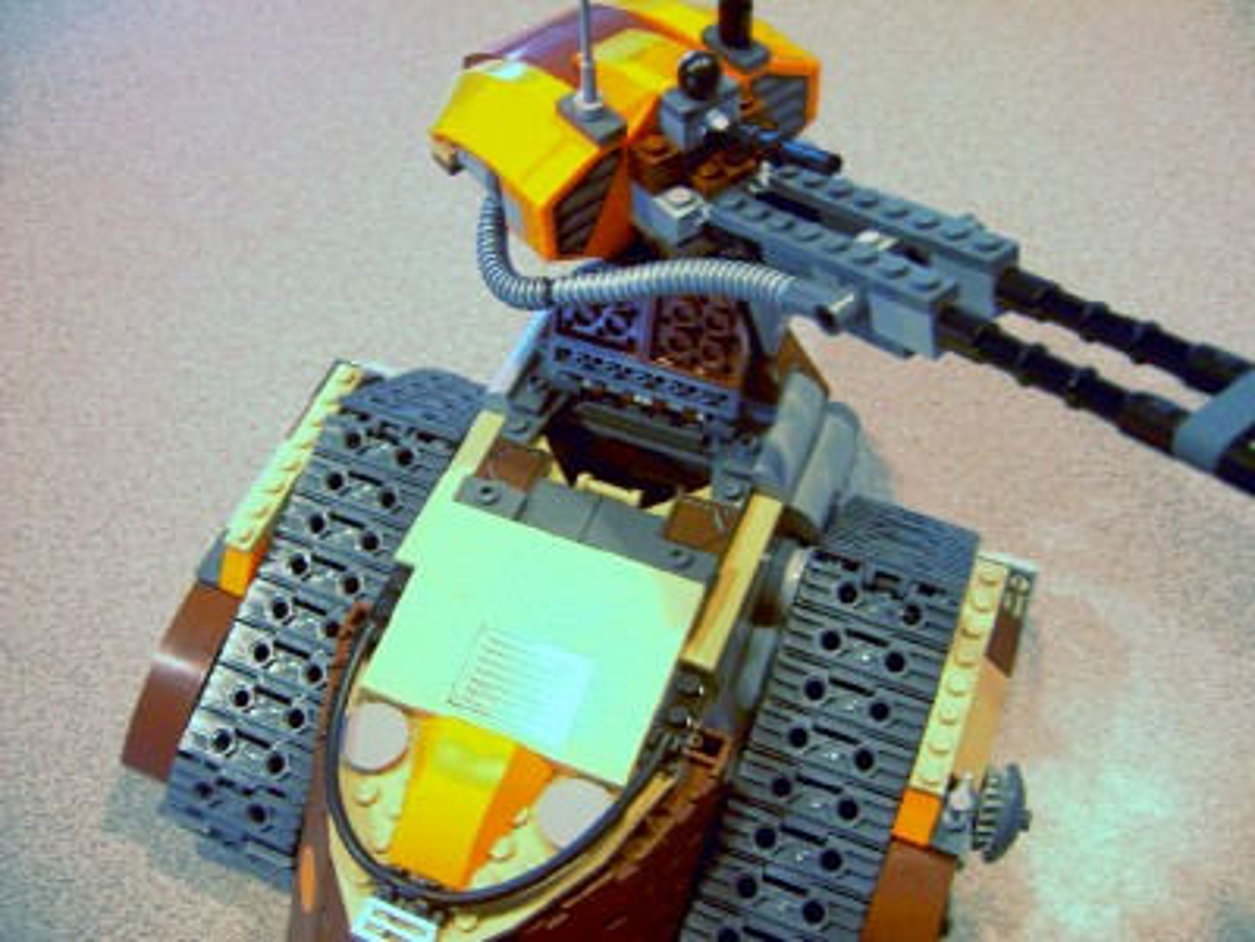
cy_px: 471
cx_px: 628
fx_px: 1269
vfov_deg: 40.7
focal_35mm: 35
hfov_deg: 52.6
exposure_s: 1/13
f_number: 2.8
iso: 200
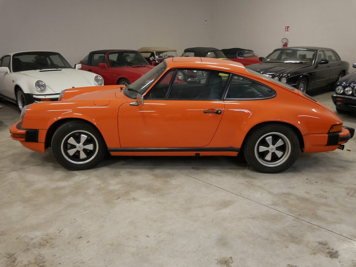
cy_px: 134
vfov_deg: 46.8
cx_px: 178
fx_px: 309
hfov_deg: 60.0
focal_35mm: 30
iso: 1250
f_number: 3.7
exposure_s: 1/60
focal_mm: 15
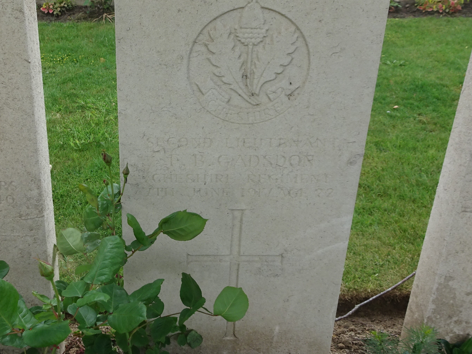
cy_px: 169
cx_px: 230
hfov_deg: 61.7
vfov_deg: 48.2
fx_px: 395
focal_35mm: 29
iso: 80
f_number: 3.5
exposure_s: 1/160
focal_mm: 4.1
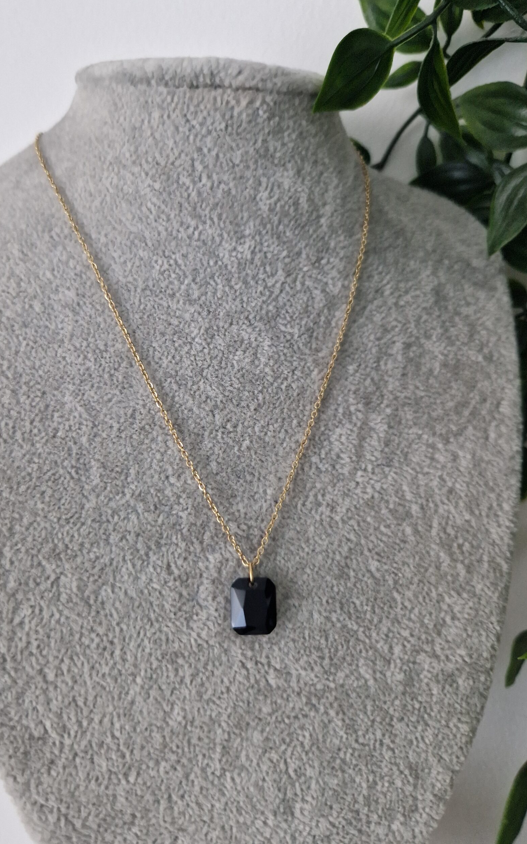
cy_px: 414
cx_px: 208
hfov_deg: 48.9
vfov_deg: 72.5
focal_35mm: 25
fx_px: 575
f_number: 1.8
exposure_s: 1/100
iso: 64
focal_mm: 5.4
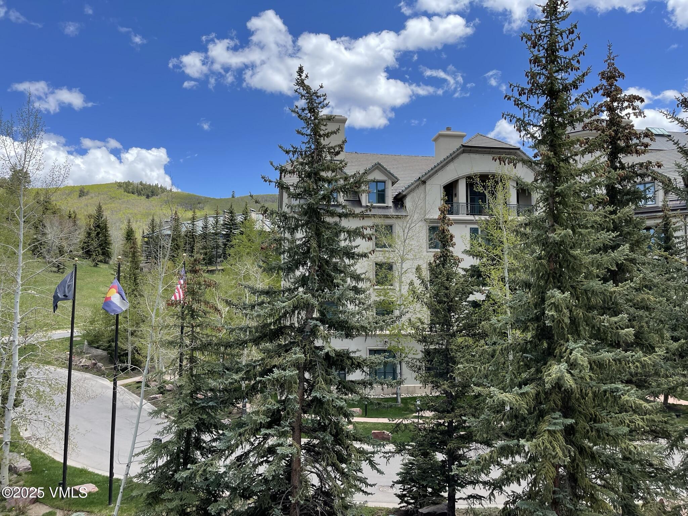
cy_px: 258
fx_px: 517
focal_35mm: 26
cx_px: 344
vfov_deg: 53.1
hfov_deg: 67.3
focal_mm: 5.1
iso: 32
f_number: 1.6
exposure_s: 1/2165
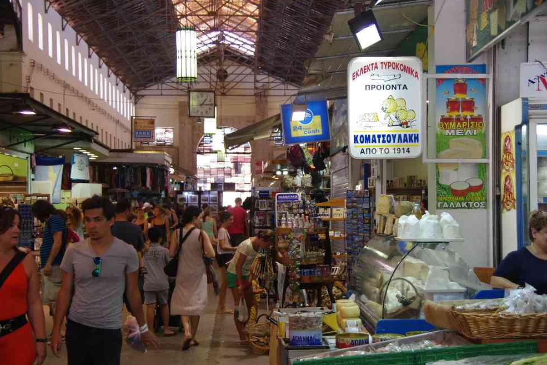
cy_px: 182
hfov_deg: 27.7
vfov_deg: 18.7
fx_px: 1109
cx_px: 270
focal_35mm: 73
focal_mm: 47.5
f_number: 5.6
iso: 3200
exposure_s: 1/80
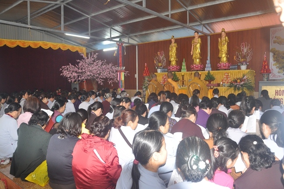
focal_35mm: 27
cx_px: 142
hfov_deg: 67.4
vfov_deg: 47.8
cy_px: 94
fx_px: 213
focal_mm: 18
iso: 640
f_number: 5
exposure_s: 1/60
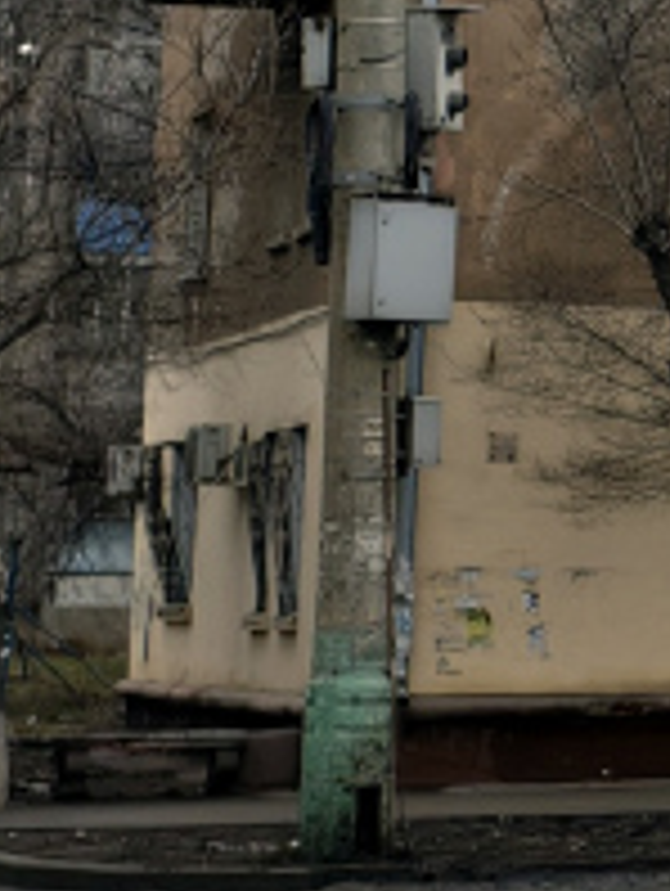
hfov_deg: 8.2
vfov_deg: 13.0
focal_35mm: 151
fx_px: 3888
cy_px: 173
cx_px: 2064
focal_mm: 6.54
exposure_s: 1/1481
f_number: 1.57
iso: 72
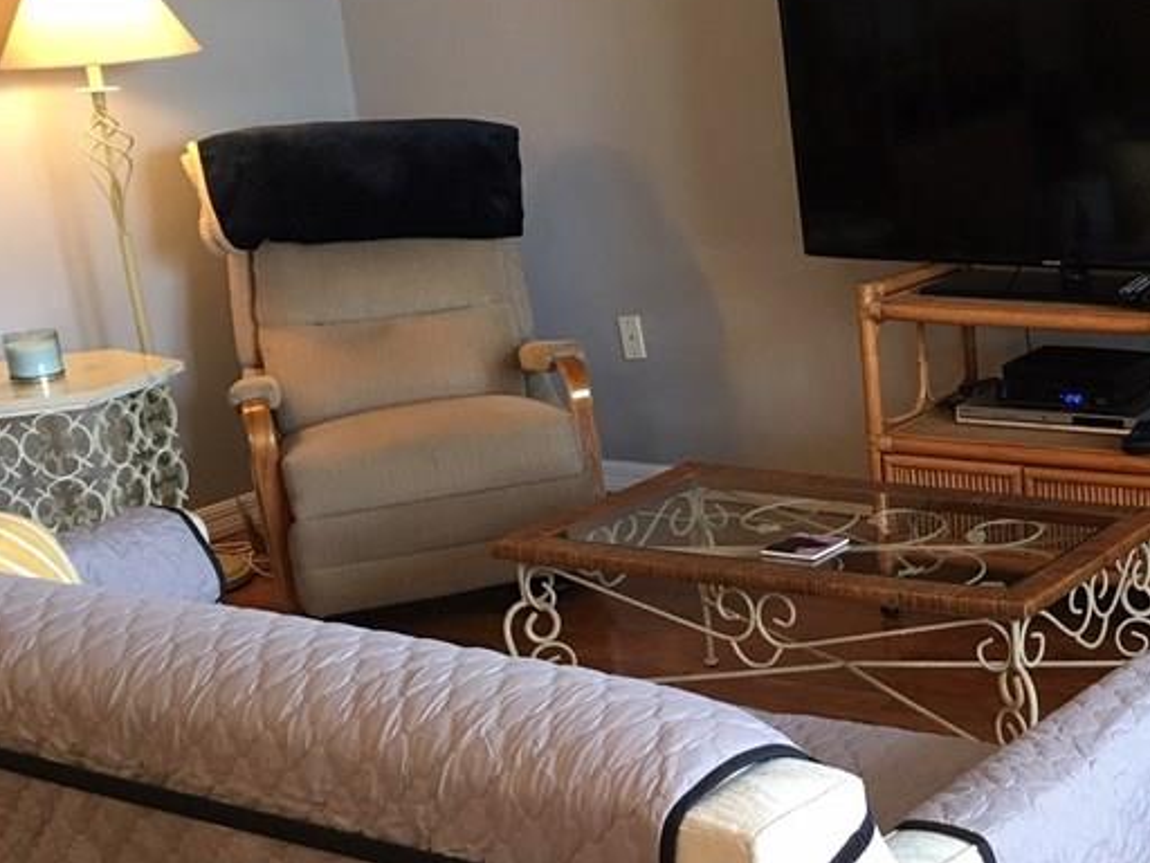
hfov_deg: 31.0
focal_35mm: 58
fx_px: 1927
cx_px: 1132
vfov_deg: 25.2
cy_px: 506
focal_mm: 4.15
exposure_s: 1/15
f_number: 2.2
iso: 40
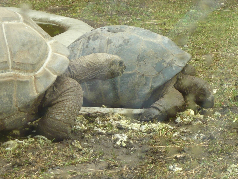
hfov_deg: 12.3
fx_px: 1100
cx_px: 119
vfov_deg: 9.3
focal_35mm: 160
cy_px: 90
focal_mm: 16.5
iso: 200
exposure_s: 1/125
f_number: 5.1
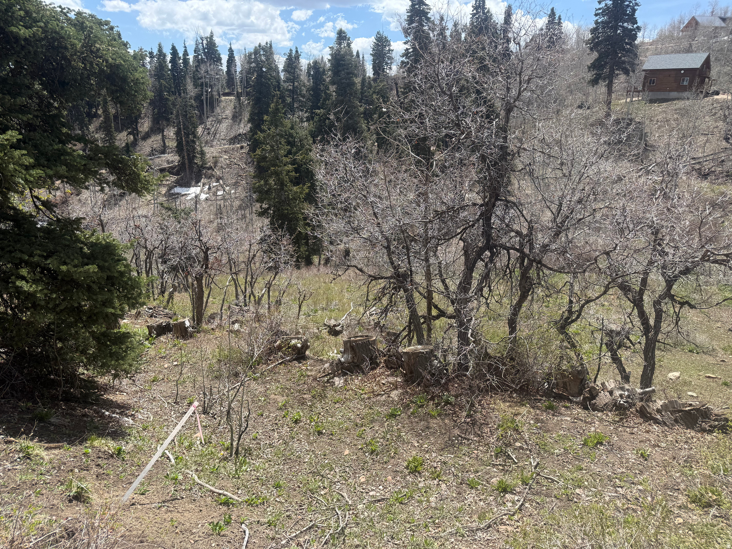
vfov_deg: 56.8
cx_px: 366
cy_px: 274
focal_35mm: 24
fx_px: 508
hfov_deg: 71.6
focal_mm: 6.76
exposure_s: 1/2703
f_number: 1.78
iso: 80
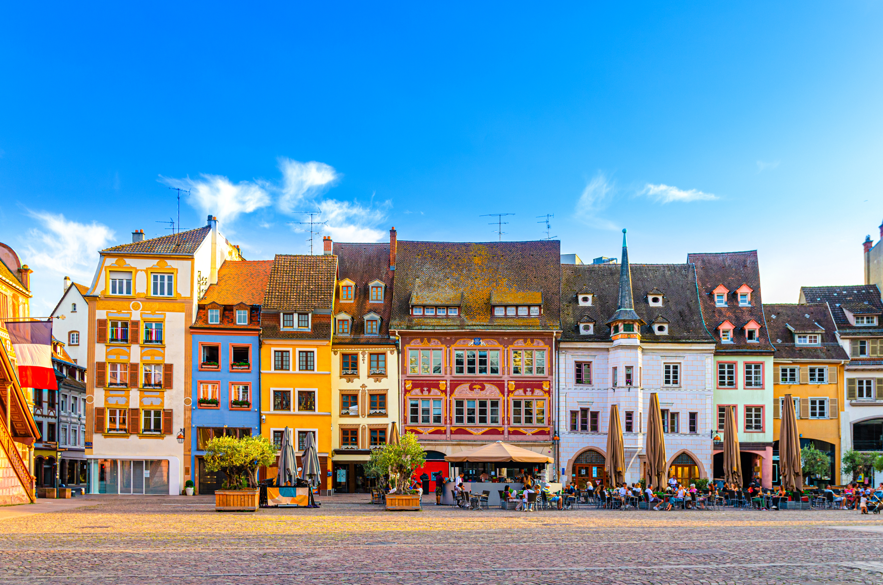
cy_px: 292
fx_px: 808
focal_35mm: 33
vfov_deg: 39.8
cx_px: 442
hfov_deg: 57.3
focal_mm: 22
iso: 200
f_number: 4.5
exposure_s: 1/80
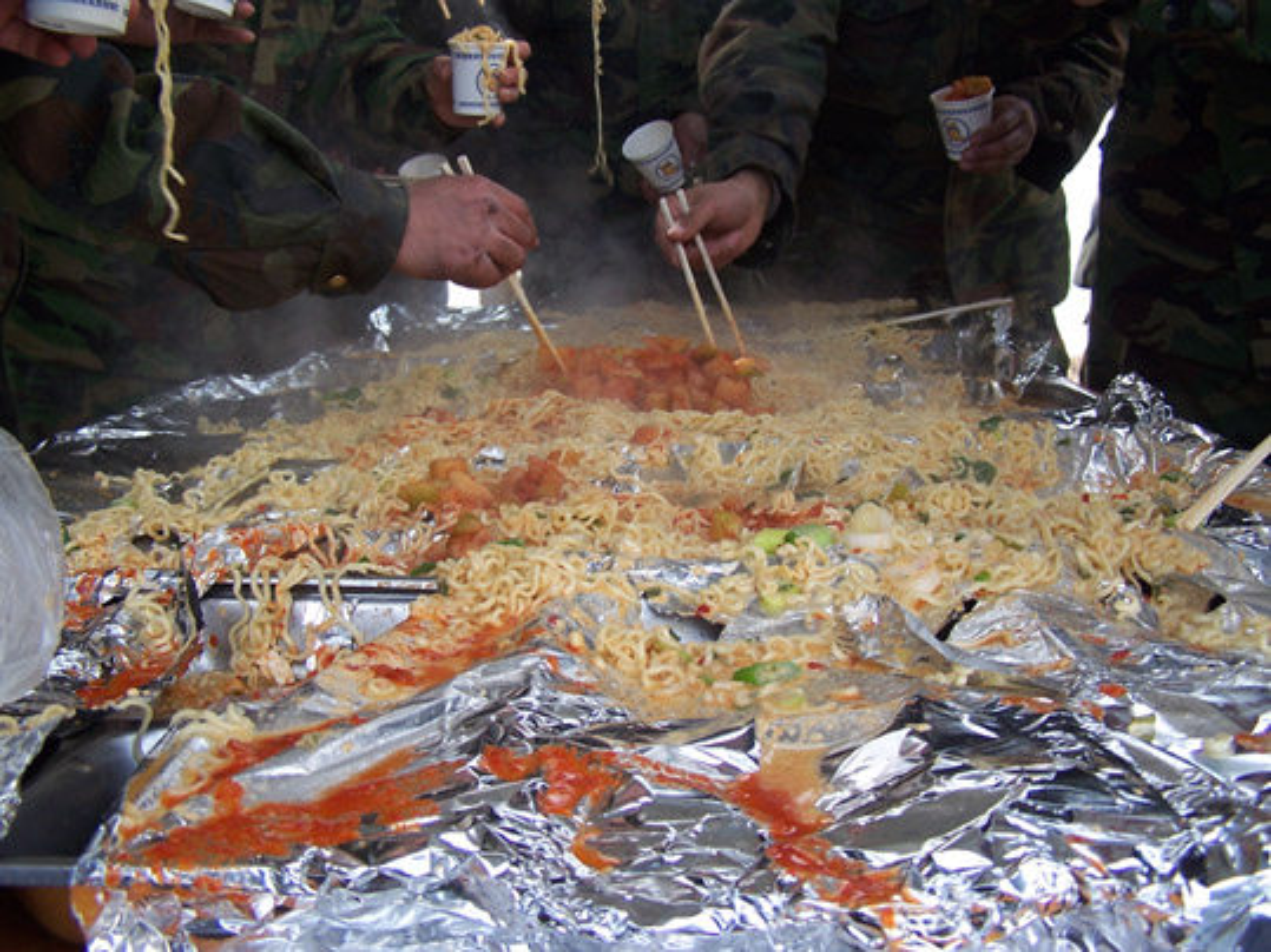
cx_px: 636
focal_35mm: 38
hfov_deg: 49.0
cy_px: 476
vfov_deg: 37.7
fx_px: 1395
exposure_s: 1/180
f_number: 2.8
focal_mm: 6.3
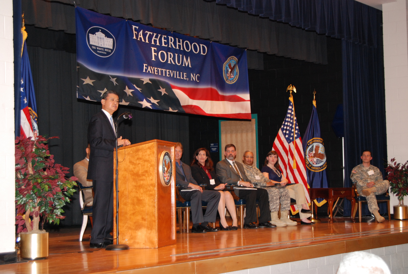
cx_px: 204
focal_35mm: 75
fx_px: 852
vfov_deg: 18.3
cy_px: 137
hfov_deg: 26.9
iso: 640
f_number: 6.3
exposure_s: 1/60
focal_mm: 50
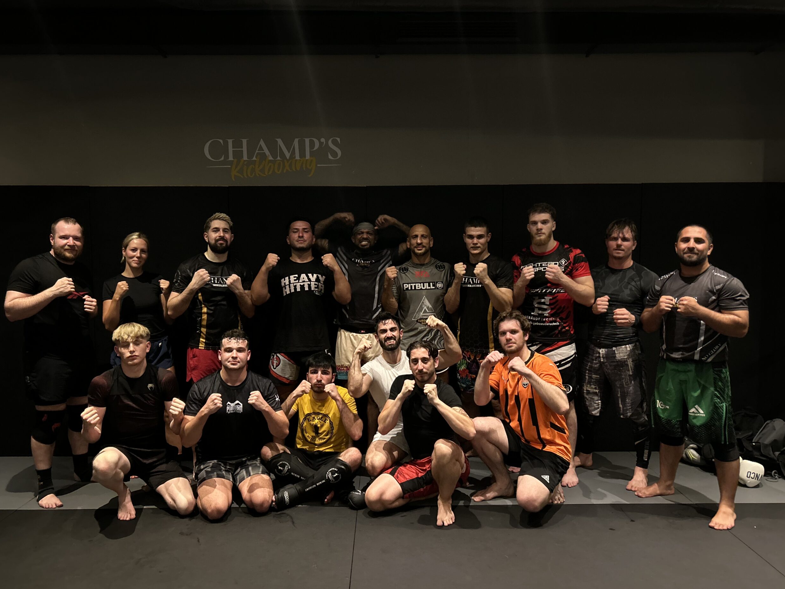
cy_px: 290
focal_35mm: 27
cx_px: 389
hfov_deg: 65.3
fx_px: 612
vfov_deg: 51.4
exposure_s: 1/50
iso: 500
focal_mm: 5.7
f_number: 1.5
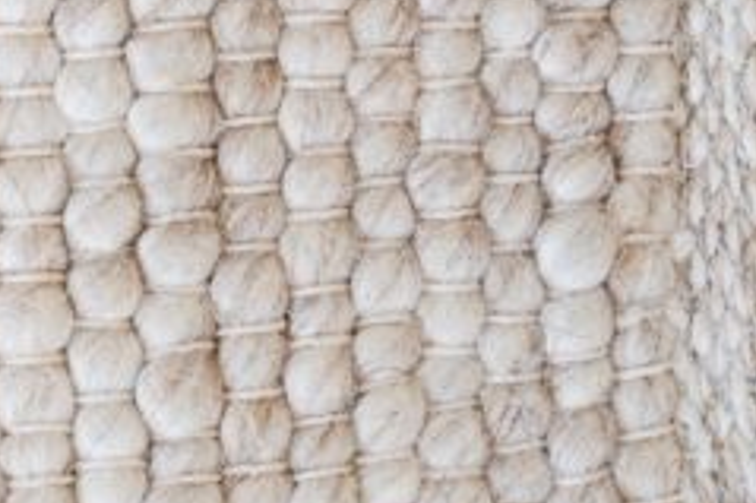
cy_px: 166
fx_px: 5981
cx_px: -187
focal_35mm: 285
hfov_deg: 7.2
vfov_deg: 4.8
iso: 160
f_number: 3.5
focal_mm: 85
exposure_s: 1/100
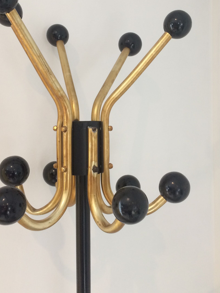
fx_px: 373
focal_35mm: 44
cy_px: 105
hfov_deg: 32.9
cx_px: 109
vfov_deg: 42.5
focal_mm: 4.15
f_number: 2.2
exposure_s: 1/33
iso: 125
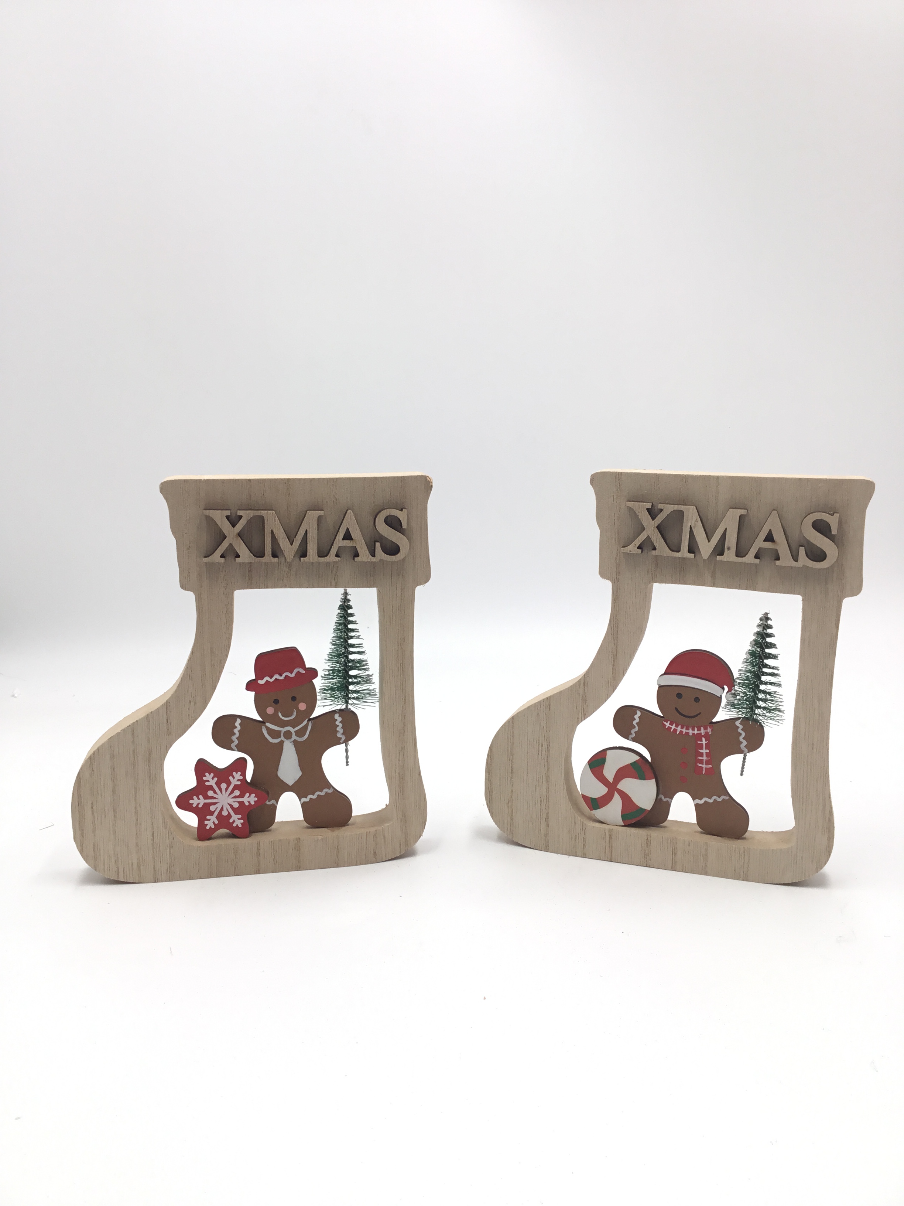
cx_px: 452
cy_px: 603
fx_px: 1079
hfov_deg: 45.4
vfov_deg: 58.4
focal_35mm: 31
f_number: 2.4
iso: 25
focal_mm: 3.3
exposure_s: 1/133
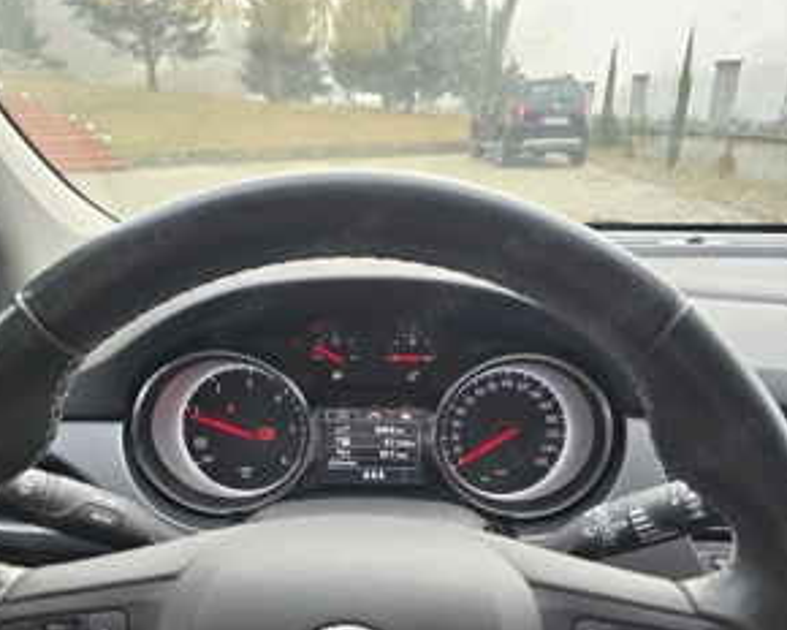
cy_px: 527
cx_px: 388
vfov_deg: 44.2
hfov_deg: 57.2
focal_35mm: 31
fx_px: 722
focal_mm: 6.3
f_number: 1.7
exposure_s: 1/101
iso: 160
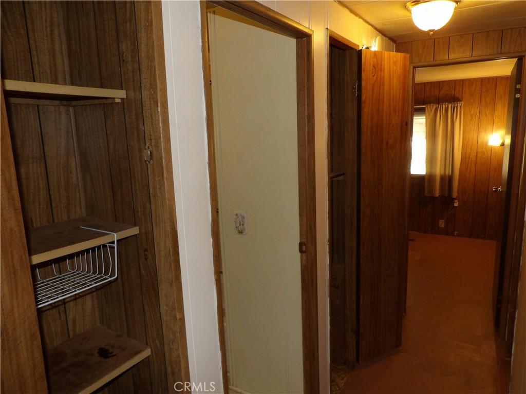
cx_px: 263
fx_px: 365
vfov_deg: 56.8
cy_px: 197
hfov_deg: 71.6
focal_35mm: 24
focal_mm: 4.3
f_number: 3.2
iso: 200
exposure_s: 1/32
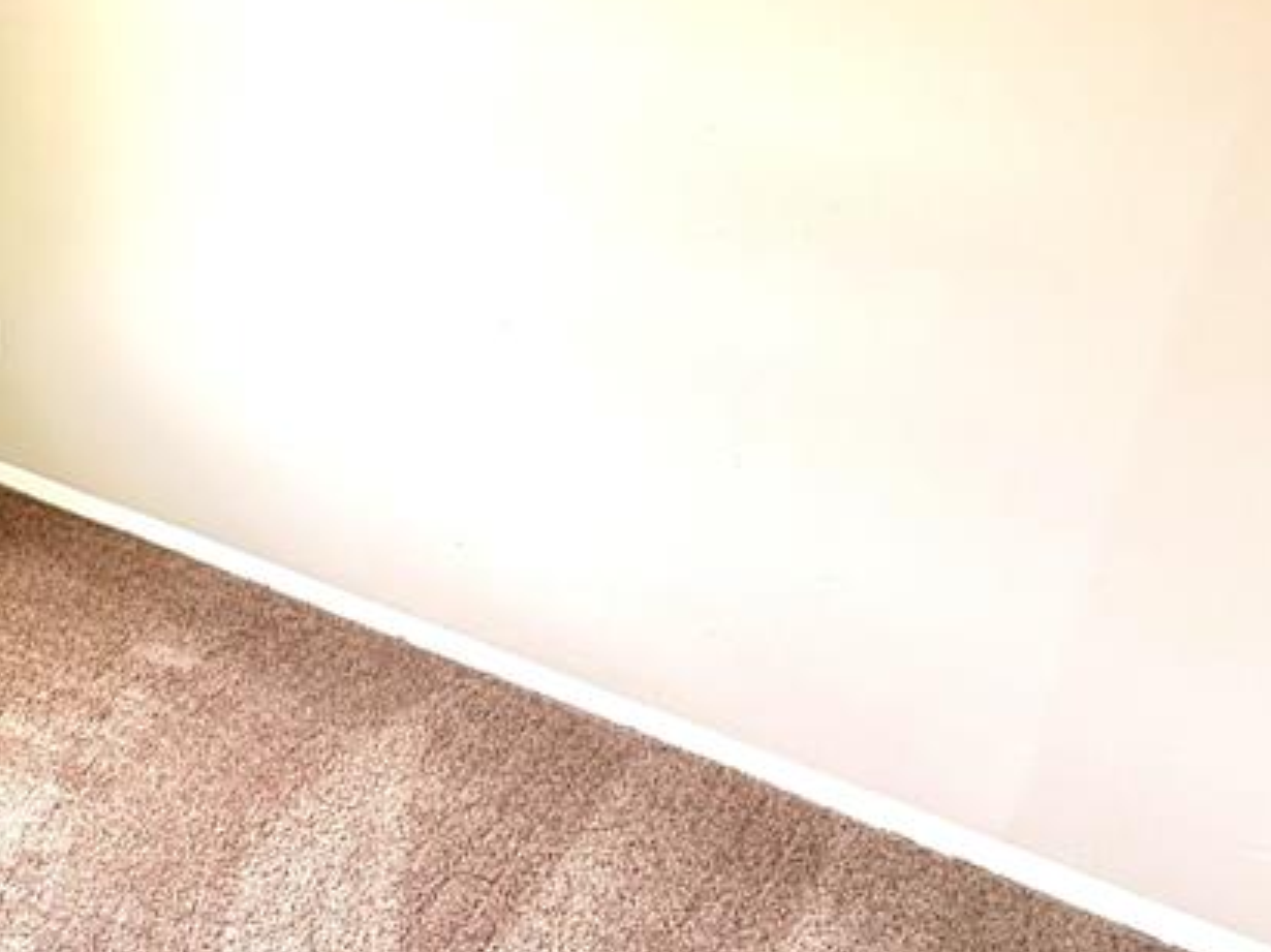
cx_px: -202
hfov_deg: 40.0
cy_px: 270
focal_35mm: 35
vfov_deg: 39.8
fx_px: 1284
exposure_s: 1/99
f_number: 2.2
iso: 250
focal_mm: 2.22
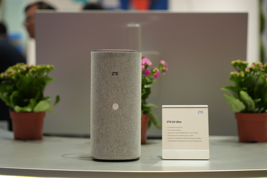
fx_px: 519
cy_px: 89
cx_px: 134
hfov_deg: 28.8
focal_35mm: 70
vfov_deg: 19.5
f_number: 2.8
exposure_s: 1/160
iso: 400
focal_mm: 70
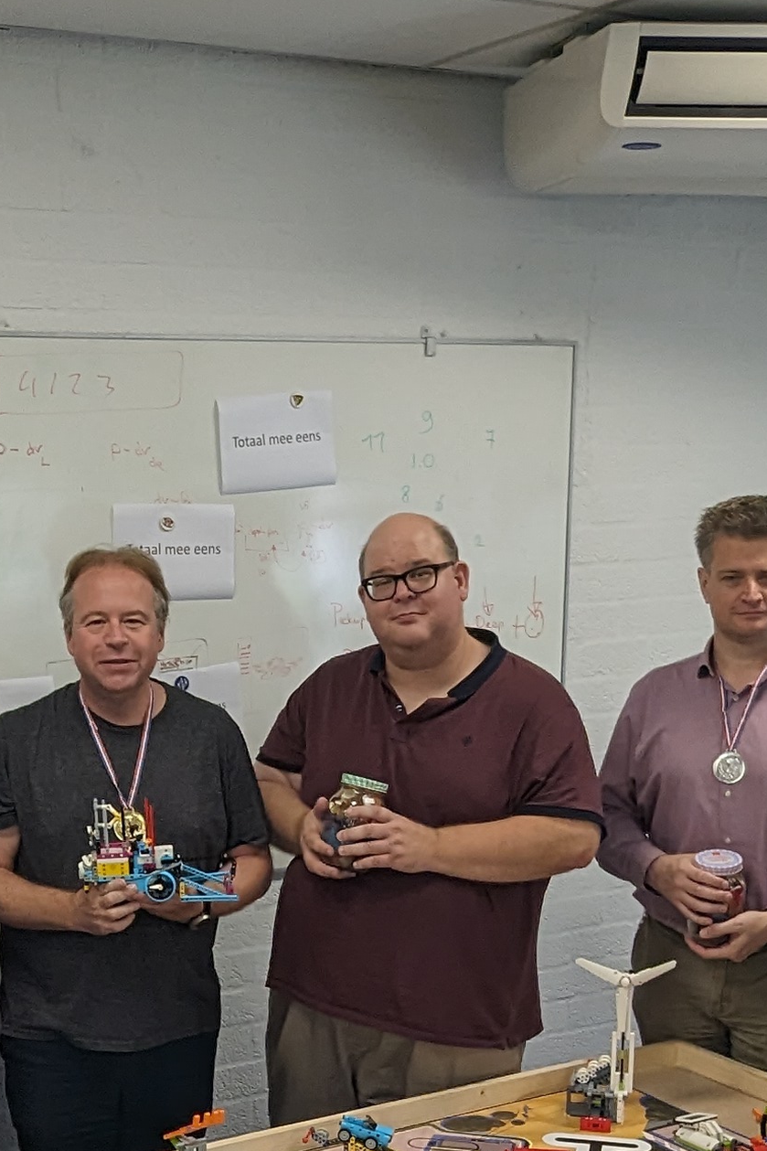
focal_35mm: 54
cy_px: 938
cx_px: 215
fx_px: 1726
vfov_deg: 35.6
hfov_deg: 24.8
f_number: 2.2
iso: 93
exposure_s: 1/71.1
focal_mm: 2.35
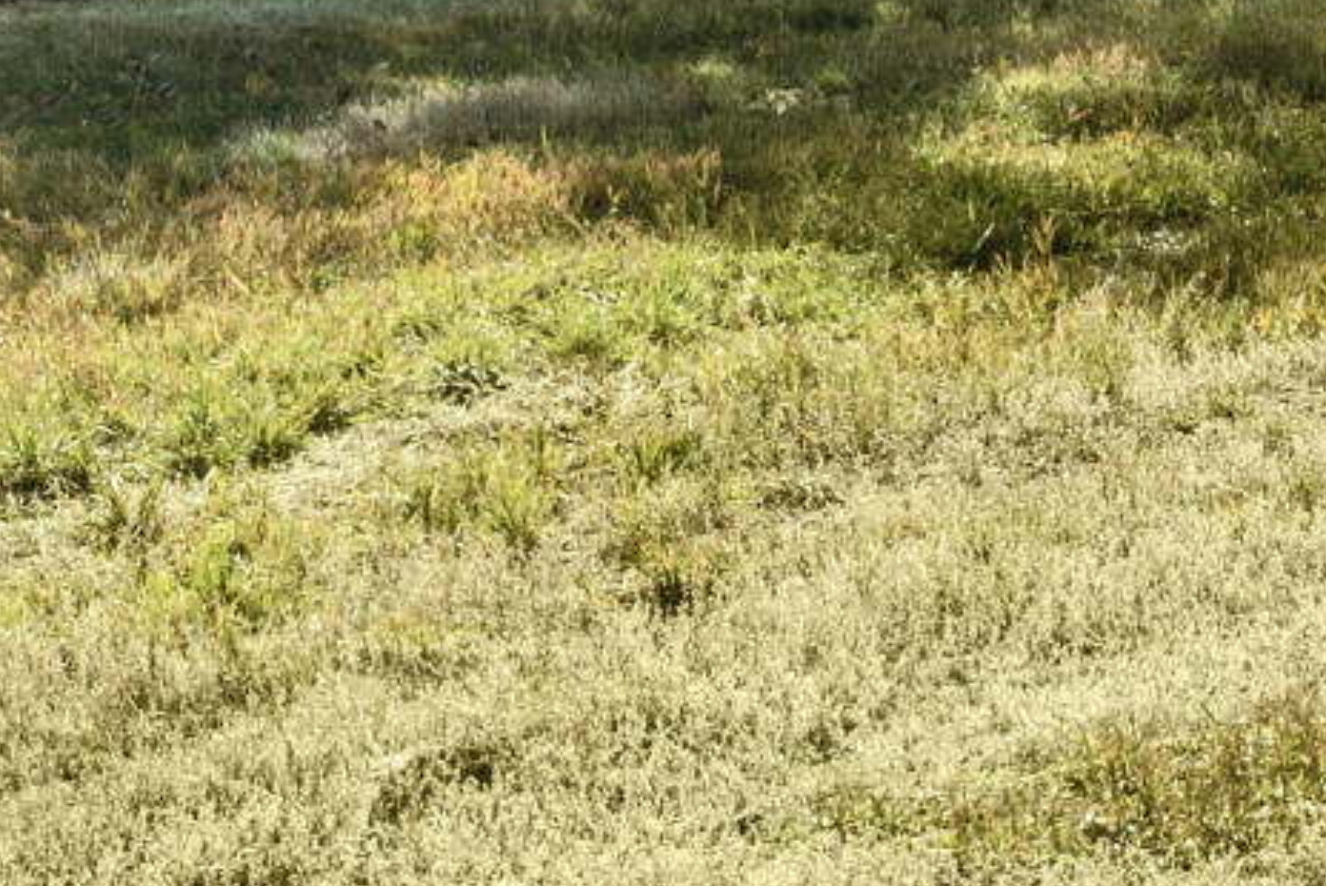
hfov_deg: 10.6
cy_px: -1472
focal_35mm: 194
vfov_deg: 6.6
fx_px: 7150
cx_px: 666
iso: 100
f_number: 16
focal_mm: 30
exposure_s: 1/5
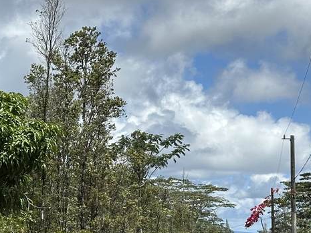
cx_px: -56
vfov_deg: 11.2
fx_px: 1186
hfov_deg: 14.5
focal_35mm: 132
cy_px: 175
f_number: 1.78
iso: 64
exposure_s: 1/5000
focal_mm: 6.86
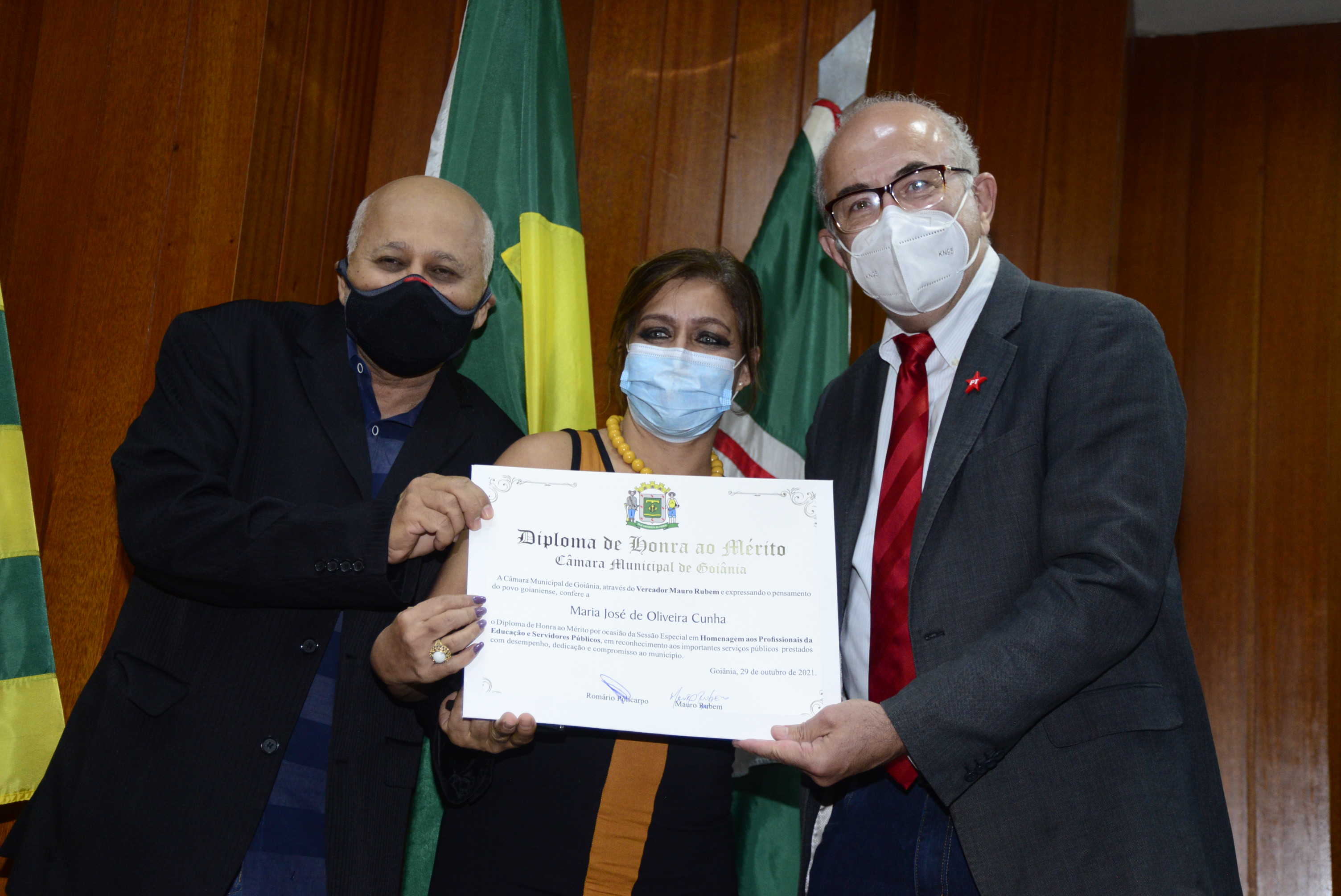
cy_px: 448
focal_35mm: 58
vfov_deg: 23.4
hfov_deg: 34.5
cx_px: 670
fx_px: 2161
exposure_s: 1/125
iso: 2500
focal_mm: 58
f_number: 5
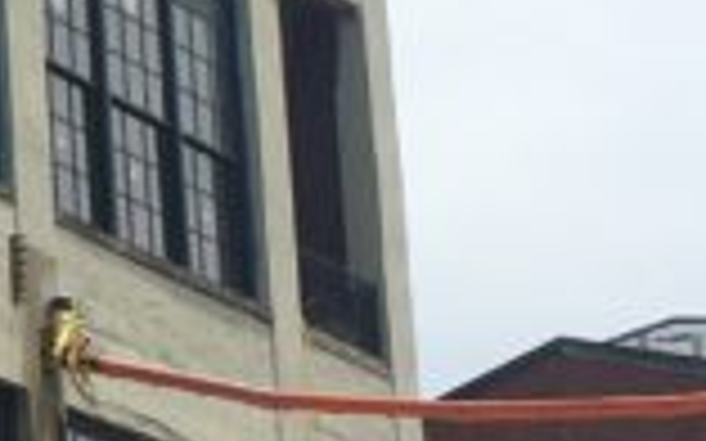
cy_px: 333
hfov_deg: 9.8
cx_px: -693
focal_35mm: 200
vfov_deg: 6.6
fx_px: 3847
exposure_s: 1/2653
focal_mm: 4.15
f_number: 2.2
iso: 25
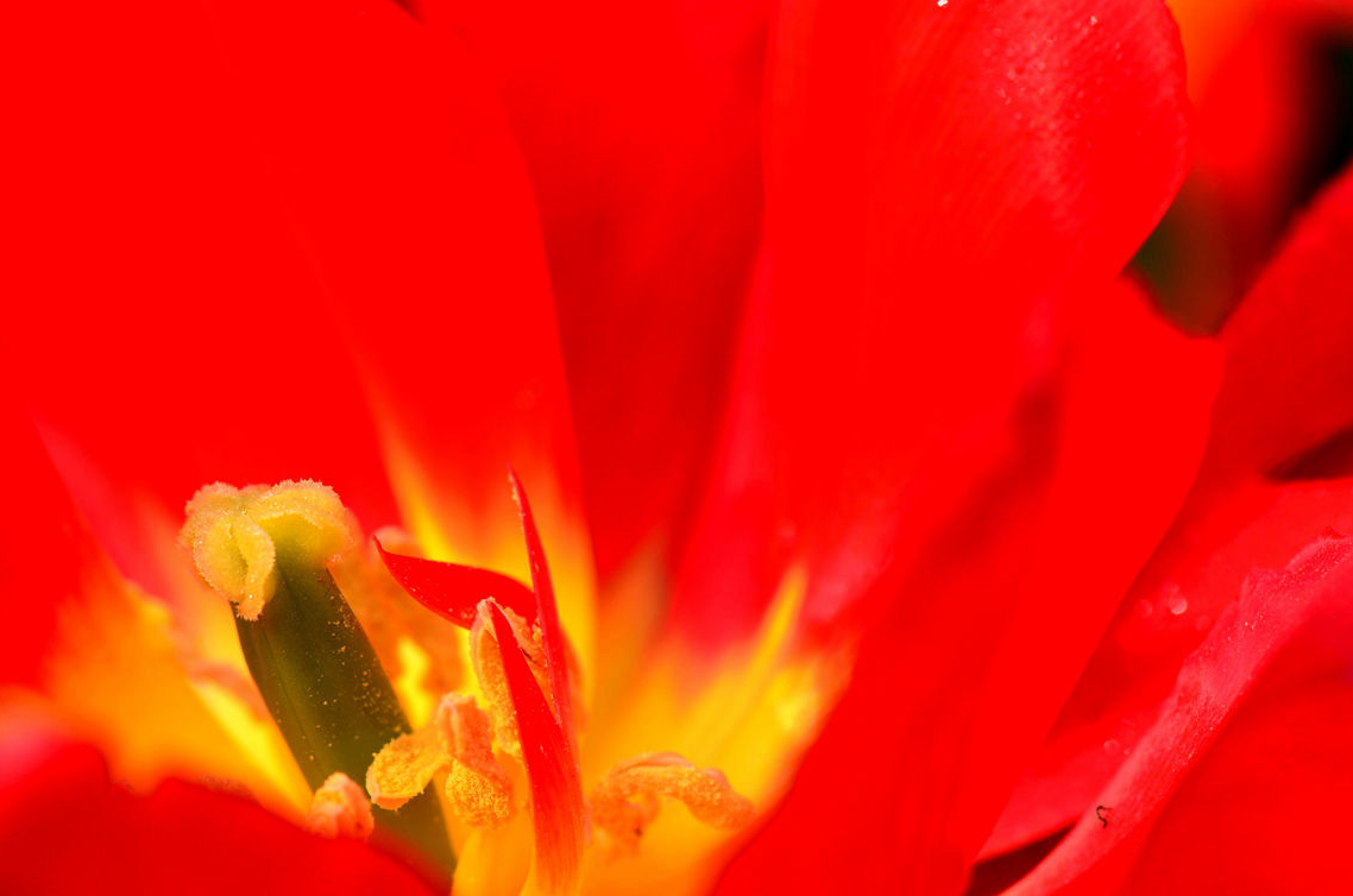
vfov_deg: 6.6
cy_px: 545
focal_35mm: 208
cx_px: 579
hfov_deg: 9.9
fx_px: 7789
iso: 140
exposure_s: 1/350
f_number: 5.6
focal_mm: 105
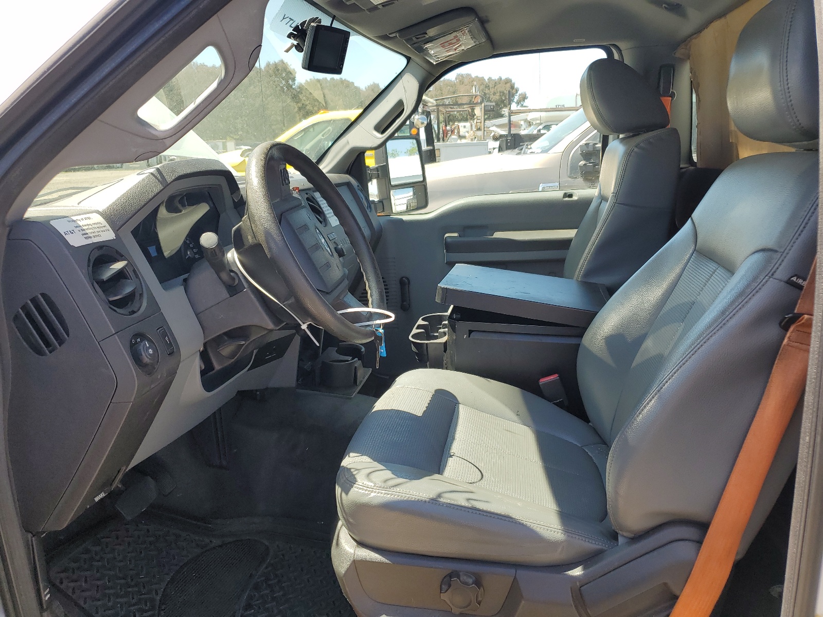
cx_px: 412
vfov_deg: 53.1
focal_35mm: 26
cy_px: 308
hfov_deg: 67.3
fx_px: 618
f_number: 1.5
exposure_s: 1/667
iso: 50
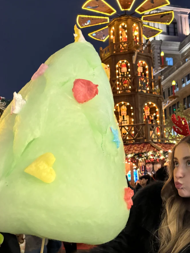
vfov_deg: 47.7
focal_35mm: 39
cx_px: 121
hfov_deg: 36.6
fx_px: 285
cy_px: 143
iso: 640
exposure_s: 1/33
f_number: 1.78
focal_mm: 6.76
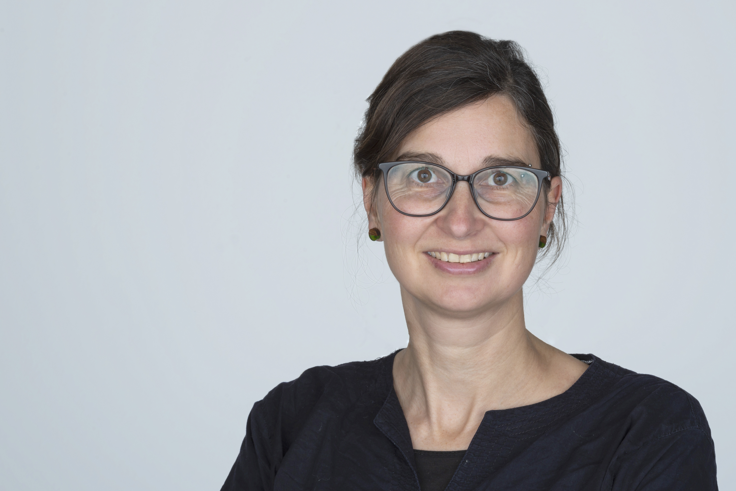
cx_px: 368
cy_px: 246
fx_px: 2454
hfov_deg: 17.1
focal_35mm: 120
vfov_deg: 11.4
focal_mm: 120
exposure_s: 1/200
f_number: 16
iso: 100
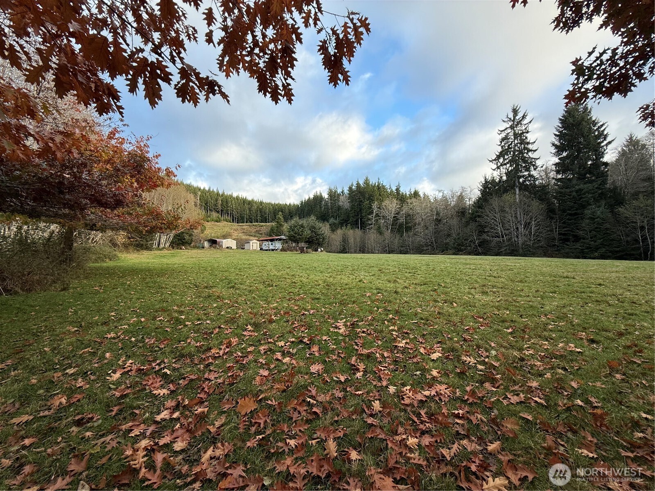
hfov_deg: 102.1
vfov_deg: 85.7
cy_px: 246
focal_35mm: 14
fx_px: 265
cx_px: 328
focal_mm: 2.22
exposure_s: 1/324
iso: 50
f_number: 2.2
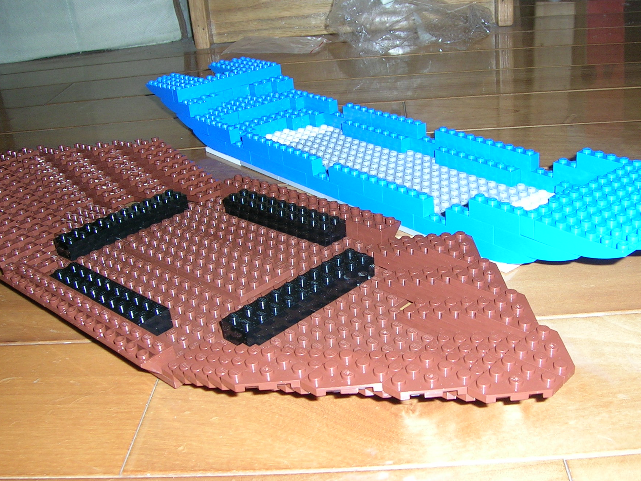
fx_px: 778
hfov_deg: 44.7
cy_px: 251
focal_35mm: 42
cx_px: 359
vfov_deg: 34.4
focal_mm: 5.5
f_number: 4.8
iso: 67
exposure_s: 1/60.1
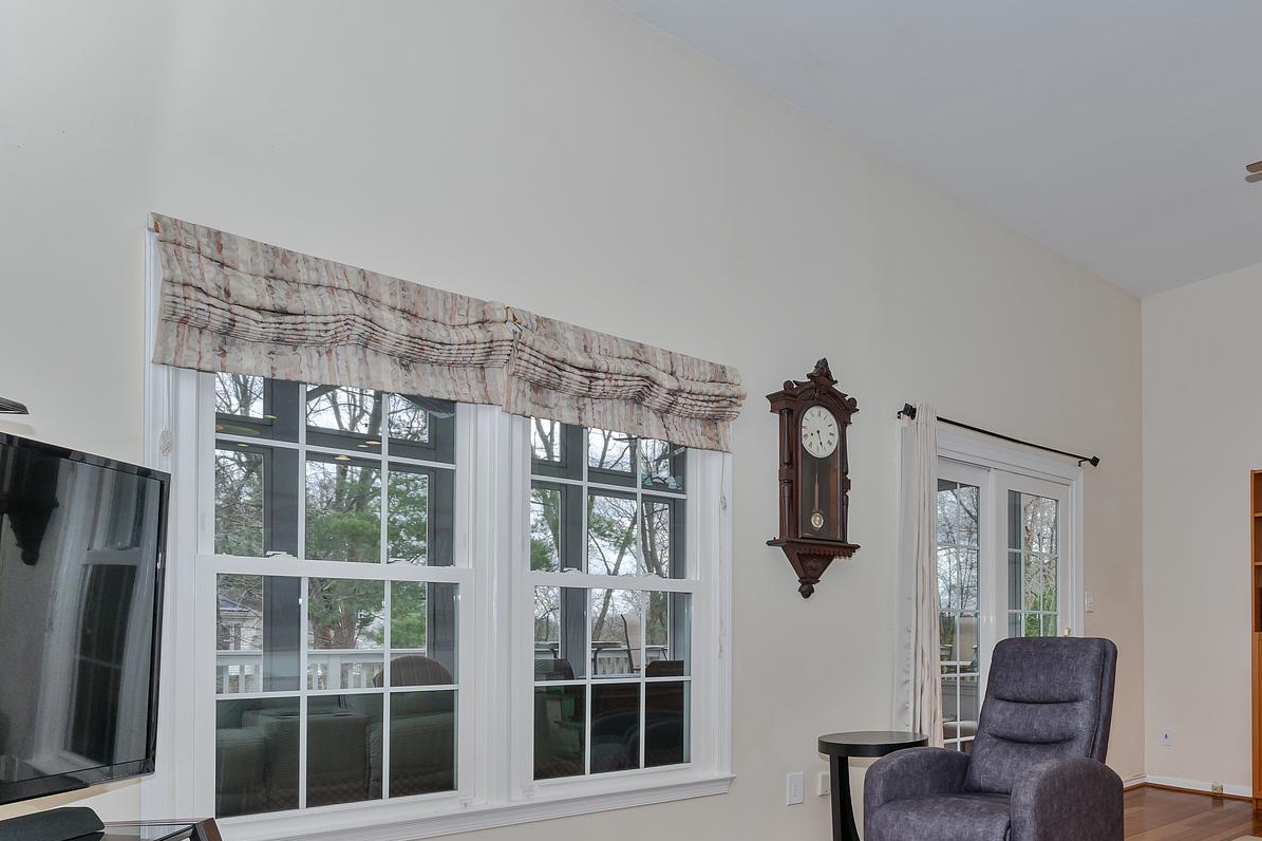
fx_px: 841
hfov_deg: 69.2
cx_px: 939
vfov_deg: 50.9
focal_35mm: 24
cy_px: 629
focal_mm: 14
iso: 400
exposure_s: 1/60
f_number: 8
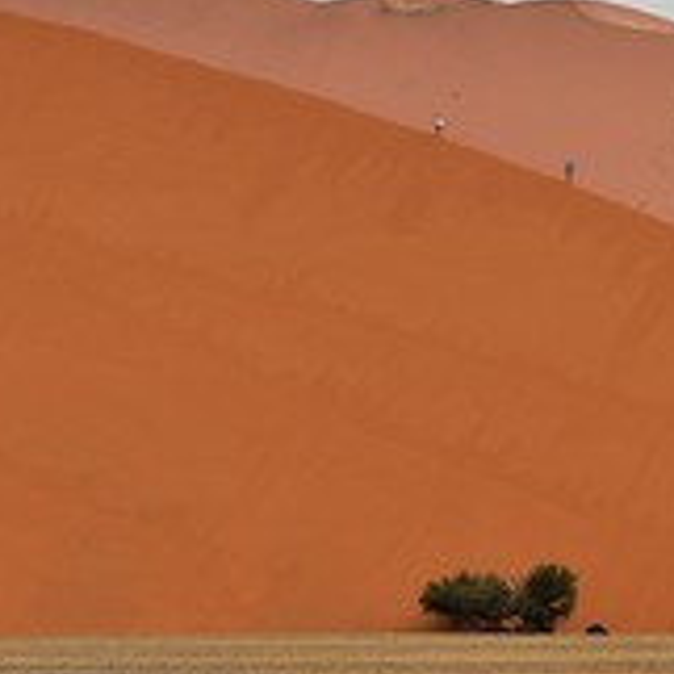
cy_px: 167
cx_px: 507
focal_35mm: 444
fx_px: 9781
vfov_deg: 3.9
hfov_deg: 3.9
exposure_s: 1/800
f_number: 5
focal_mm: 200
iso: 400
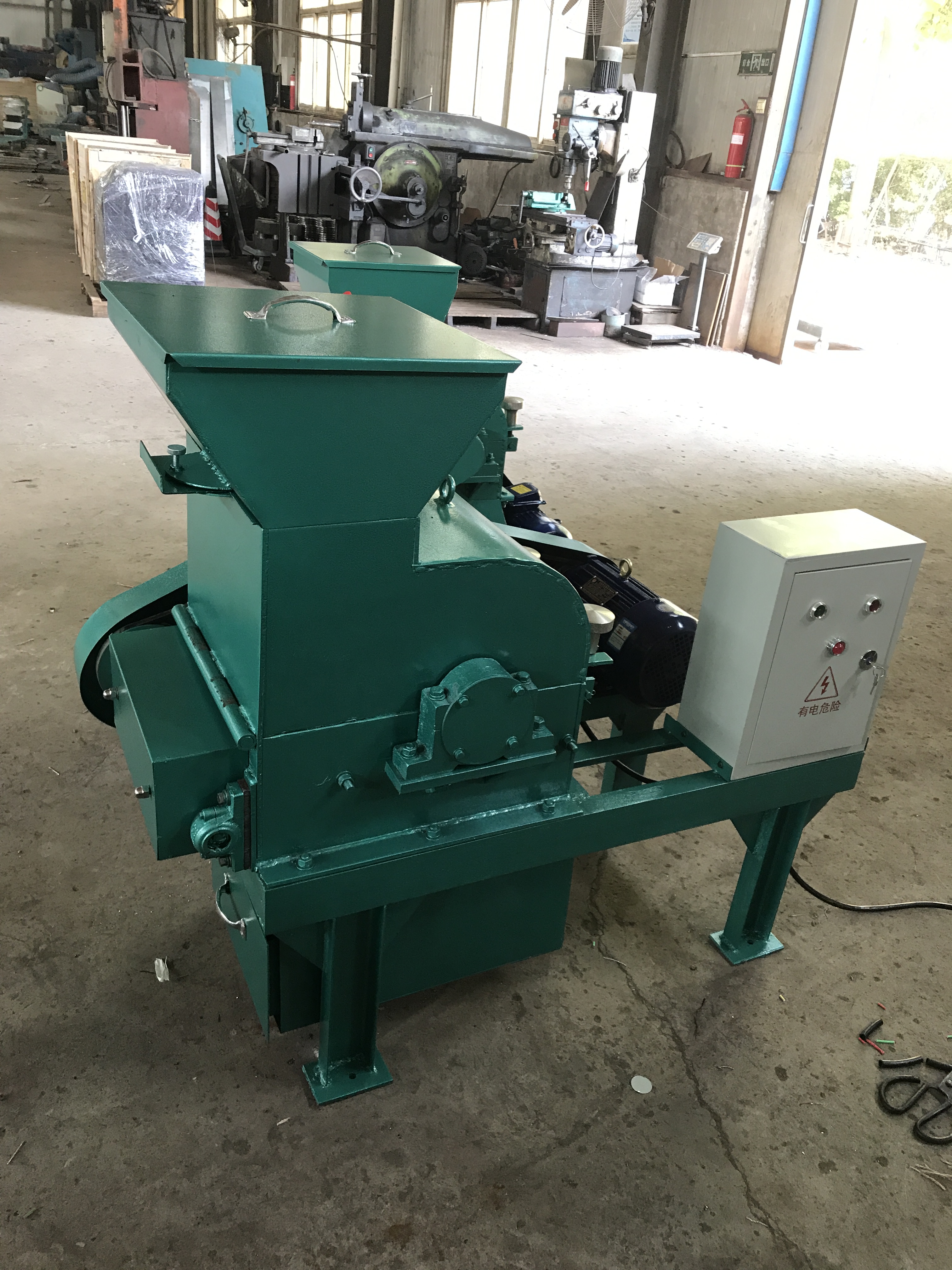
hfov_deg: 49.7
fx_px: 1027
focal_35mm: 28
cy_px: 635
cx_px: 476
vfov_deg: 63.4
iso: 40
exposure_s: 1/17
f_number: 1.8
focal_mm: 3.99
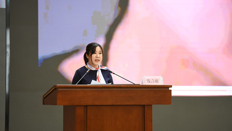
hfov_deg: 10.2
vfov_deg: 5.8
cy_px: 72
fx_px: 1298
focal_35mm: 211
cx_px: 116
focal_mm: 200
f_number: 4
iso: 2500
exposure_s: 1/125
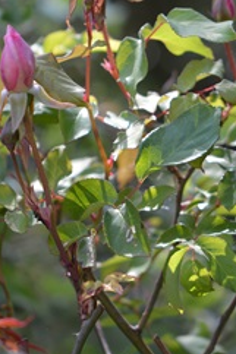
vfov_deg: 8.7
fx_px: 2343
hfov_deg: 5.8
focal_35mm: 238
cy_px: 119
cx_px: 163
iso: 100
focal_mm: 85
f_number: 4
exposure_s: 1/250
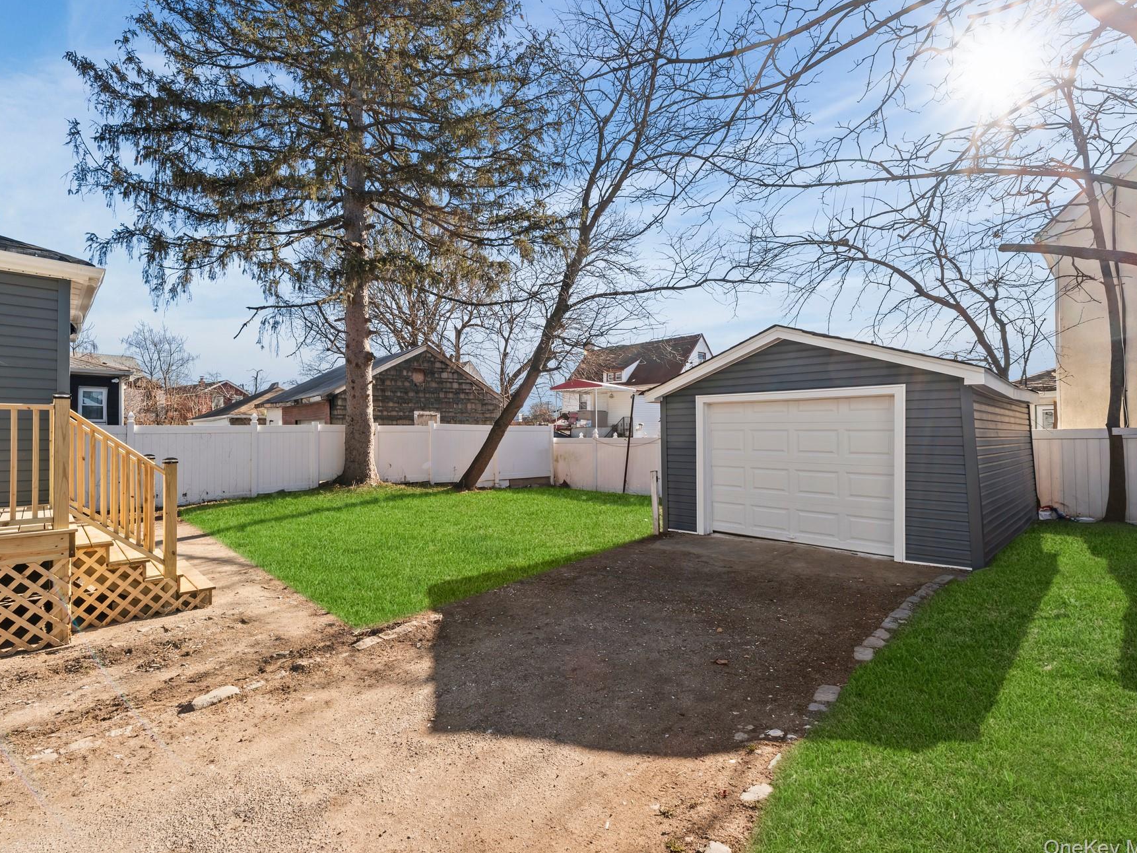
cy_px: 413
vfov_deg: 78.1
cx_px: 502
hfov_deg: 94.1
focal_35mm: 16
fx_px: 526
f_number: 9
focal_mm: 14
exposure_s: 1/160
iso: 200
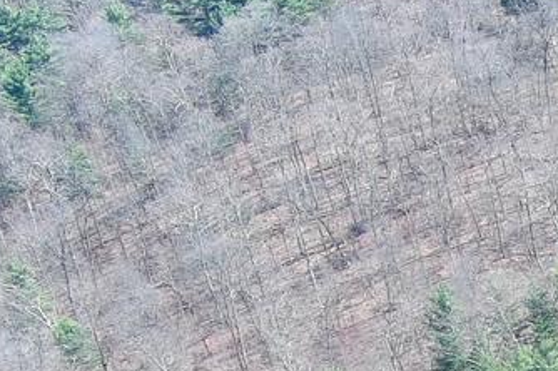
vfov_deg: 7.6
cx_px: 1295
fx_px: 2756
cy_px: 559
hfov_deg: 10.2
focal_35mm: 178
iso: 100
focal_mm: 10.57
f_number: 2.8
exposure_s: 1/243
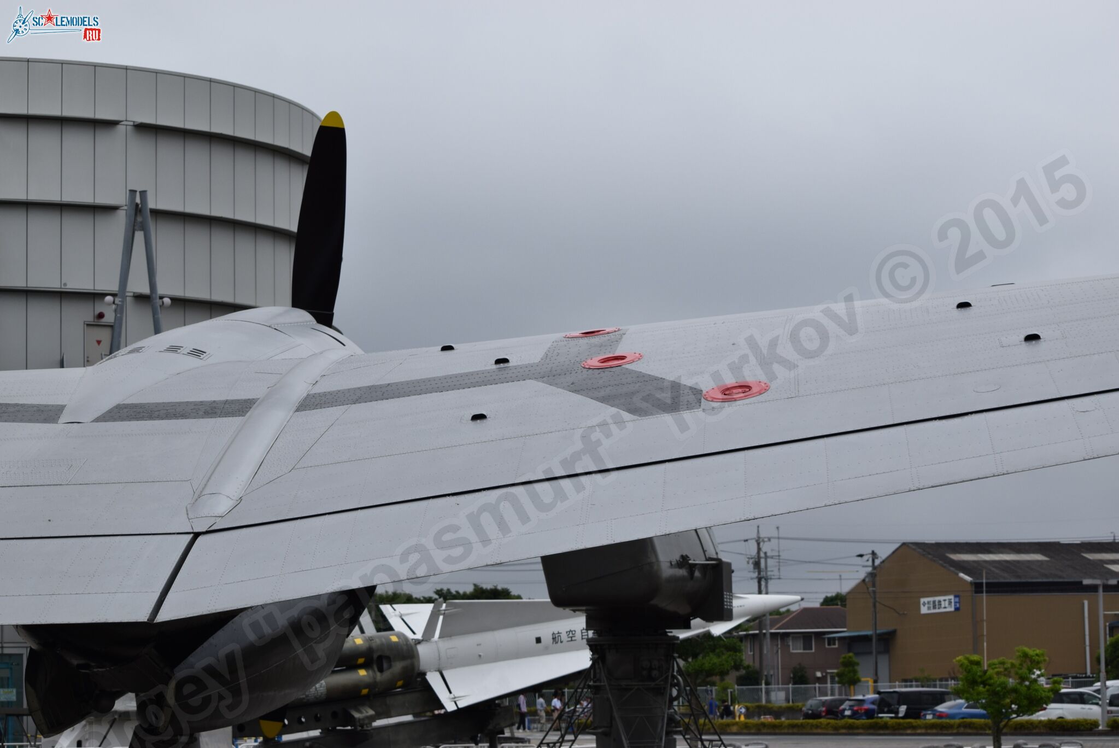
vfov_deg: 15.7
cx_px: 560
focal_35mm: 87
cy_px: 374
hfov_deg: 23.4
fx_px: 2706
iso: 200
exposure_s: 1/400
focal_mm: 58
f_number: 10
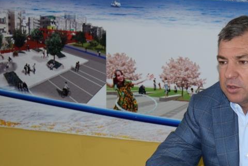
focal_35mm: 160
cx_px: 236
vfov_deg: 8.6
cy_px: 138
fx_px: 1102
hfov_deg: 12.7
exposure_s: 1/60
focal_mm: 50
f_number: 5
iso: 1400
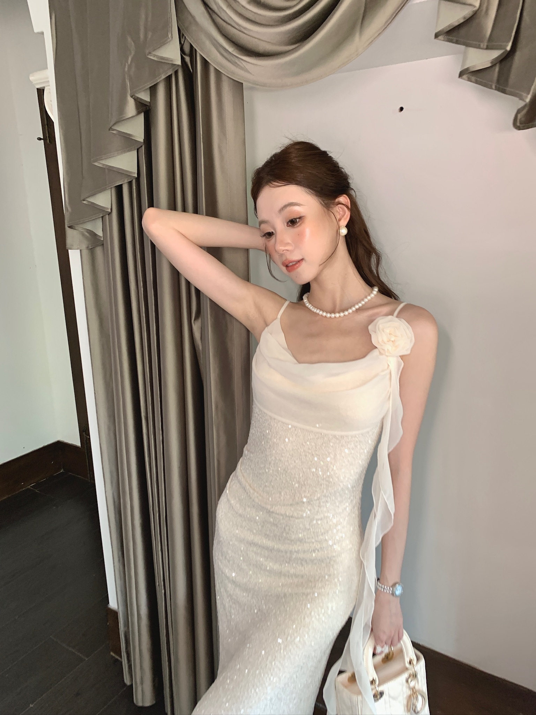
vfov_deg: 67.3
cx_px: 268
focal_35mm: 26
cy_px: 358
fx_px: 537
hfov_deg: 53.1
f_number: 1.8
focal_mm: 4.25
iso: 100
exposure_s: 1/60
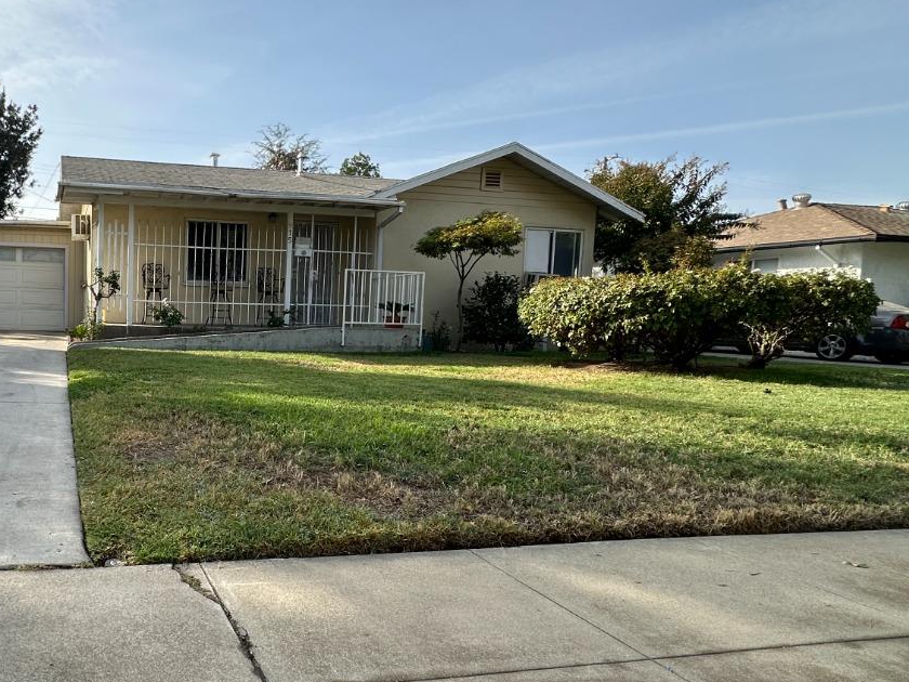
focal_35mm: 25
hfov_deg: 63.0
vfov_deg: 54.8
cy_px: 362
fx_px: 656
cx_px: 173
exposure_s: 1/774
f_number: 2.2
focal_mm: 2.22
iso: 40
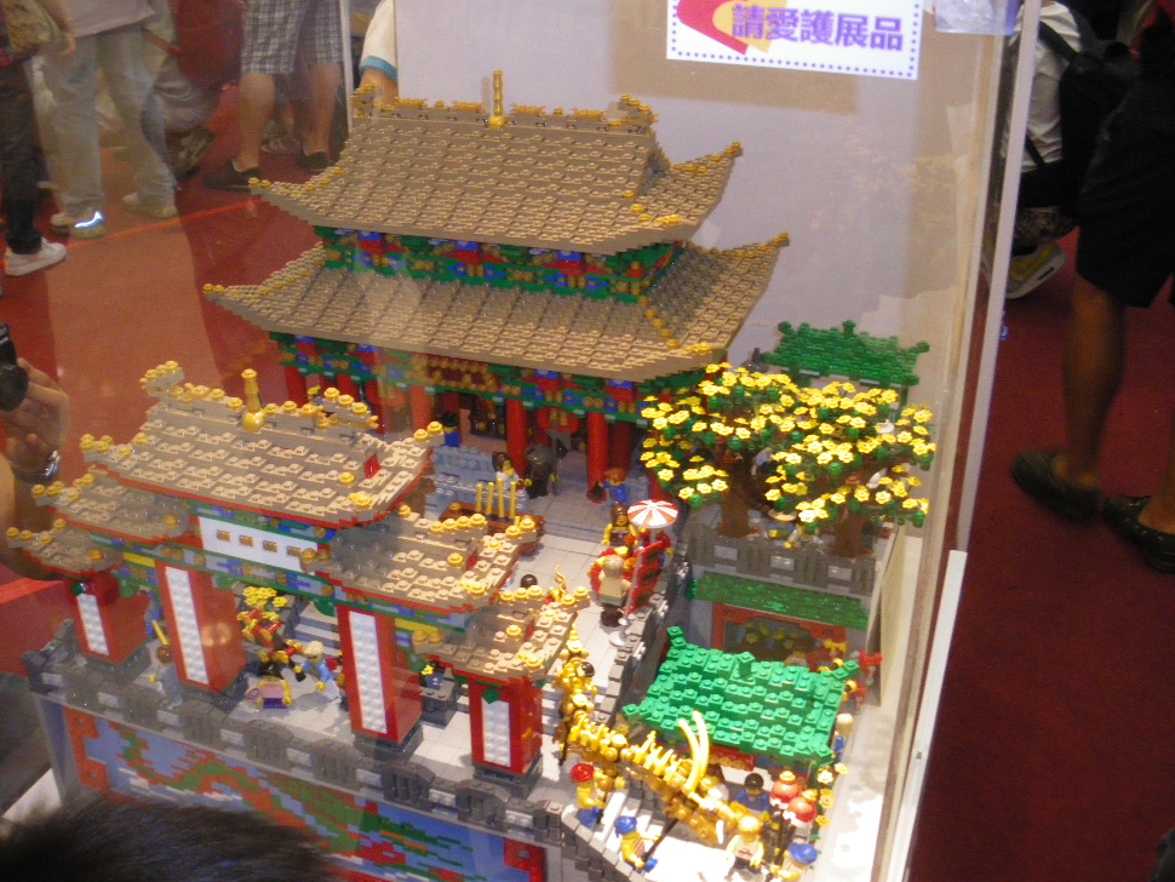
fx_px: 1290
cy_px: 419
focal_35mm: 38
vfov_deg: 37.7
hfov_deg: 49.0
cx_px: 562
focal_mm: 6.3
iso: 400
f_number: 3.5
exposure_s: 1/50
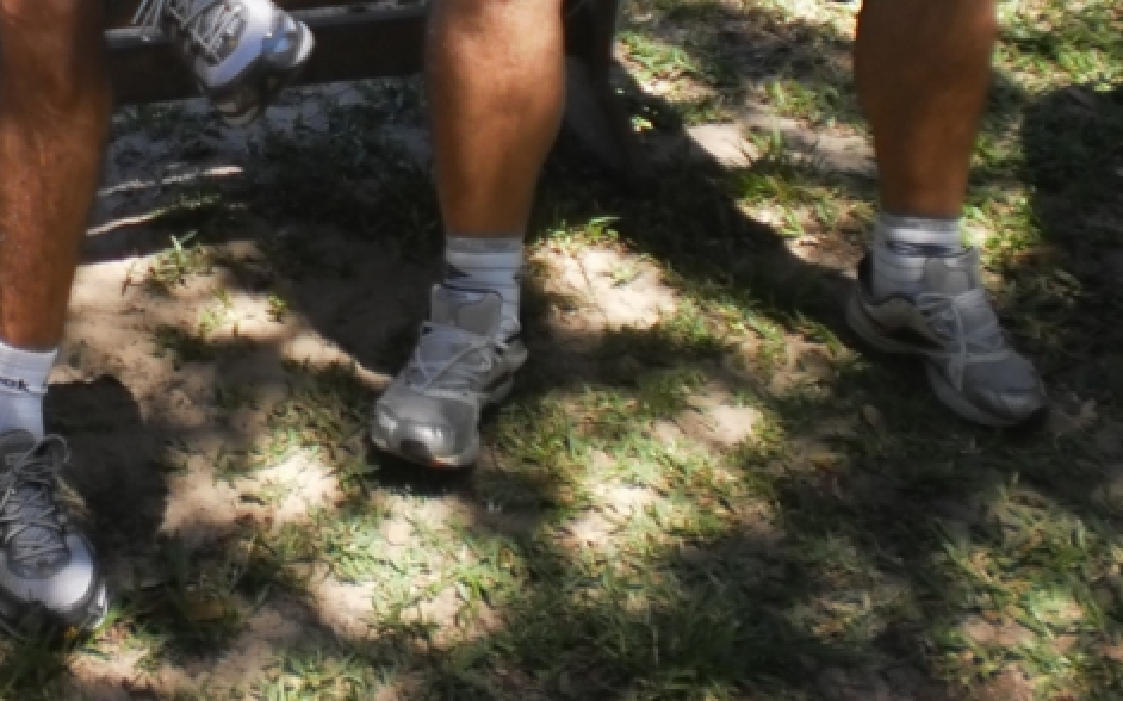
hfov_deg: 24.5
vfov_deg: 15.0
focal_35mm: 83
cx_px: 198
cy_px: -203
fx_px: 2539
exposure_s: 1/250
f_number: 3.1
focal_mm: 6.3
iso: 100
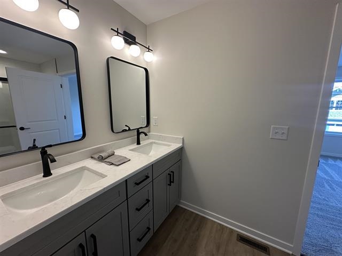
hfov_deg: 102.1
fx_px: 138
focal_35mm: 14
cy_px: 128
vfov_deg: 85.7
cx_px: 171
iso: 160
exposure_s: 1/120
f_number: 2.2
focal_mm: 2.22
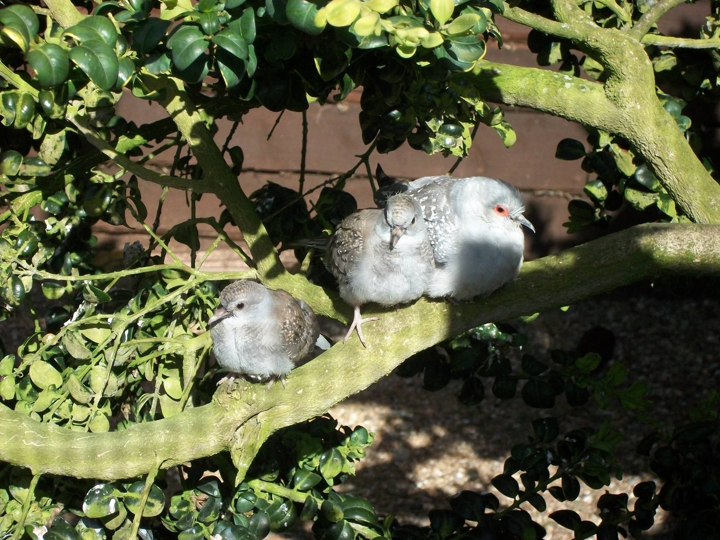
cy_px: 270
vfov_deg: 15.4
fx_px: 1997
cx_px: 360
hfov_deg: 20.4
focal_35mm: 96
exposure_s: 1/500
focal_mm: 17.1
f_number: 5.2
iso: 156
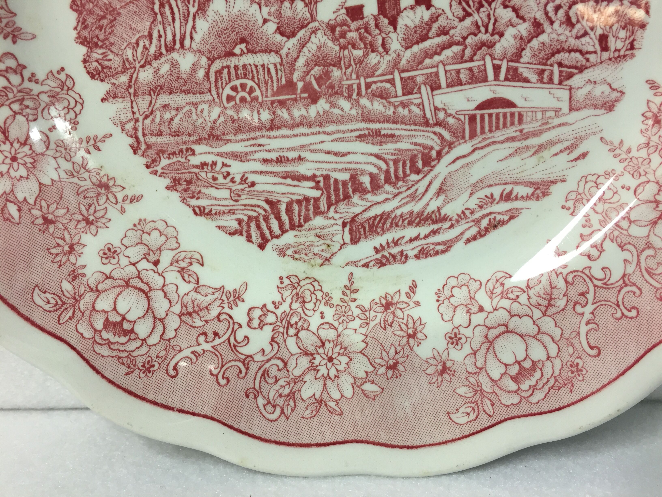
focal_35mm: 29
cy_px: 248
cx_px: 331
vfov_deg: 48.2
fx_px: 555
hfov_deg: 61.7
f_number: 2.2
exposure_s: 1/33
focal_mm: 4.15
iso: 100
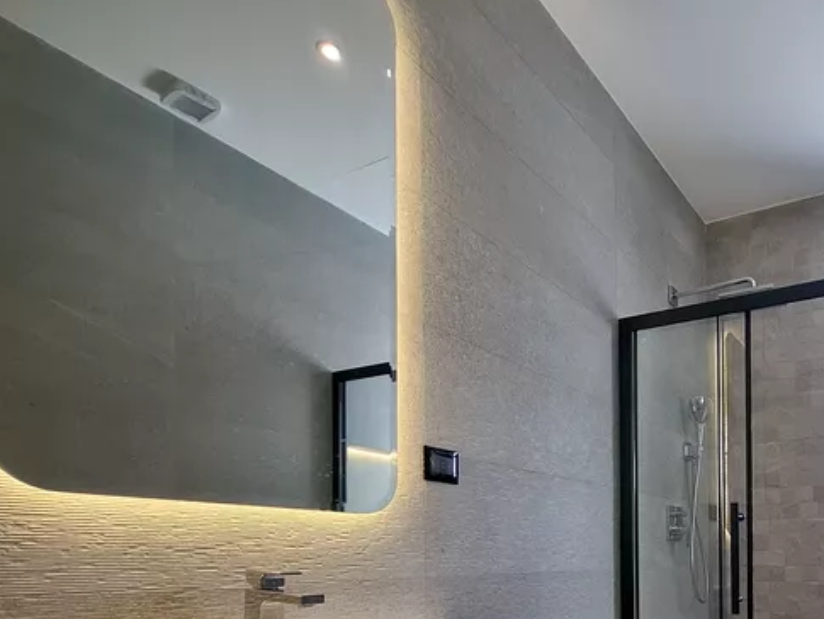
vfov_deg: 48.9
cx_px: 650
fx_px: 595
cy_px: 559
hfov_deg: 63.8
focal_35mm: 25
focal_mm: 1.74
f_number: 2.2
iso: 40
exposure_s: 1/50
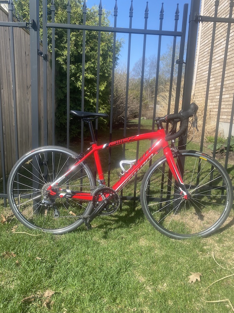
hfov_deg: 53.1
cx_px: 117
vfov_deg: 67.3
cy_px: 156
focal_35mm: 26
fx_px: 234
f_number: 1.8
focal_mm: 4.25
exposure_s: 1/1504
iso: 32
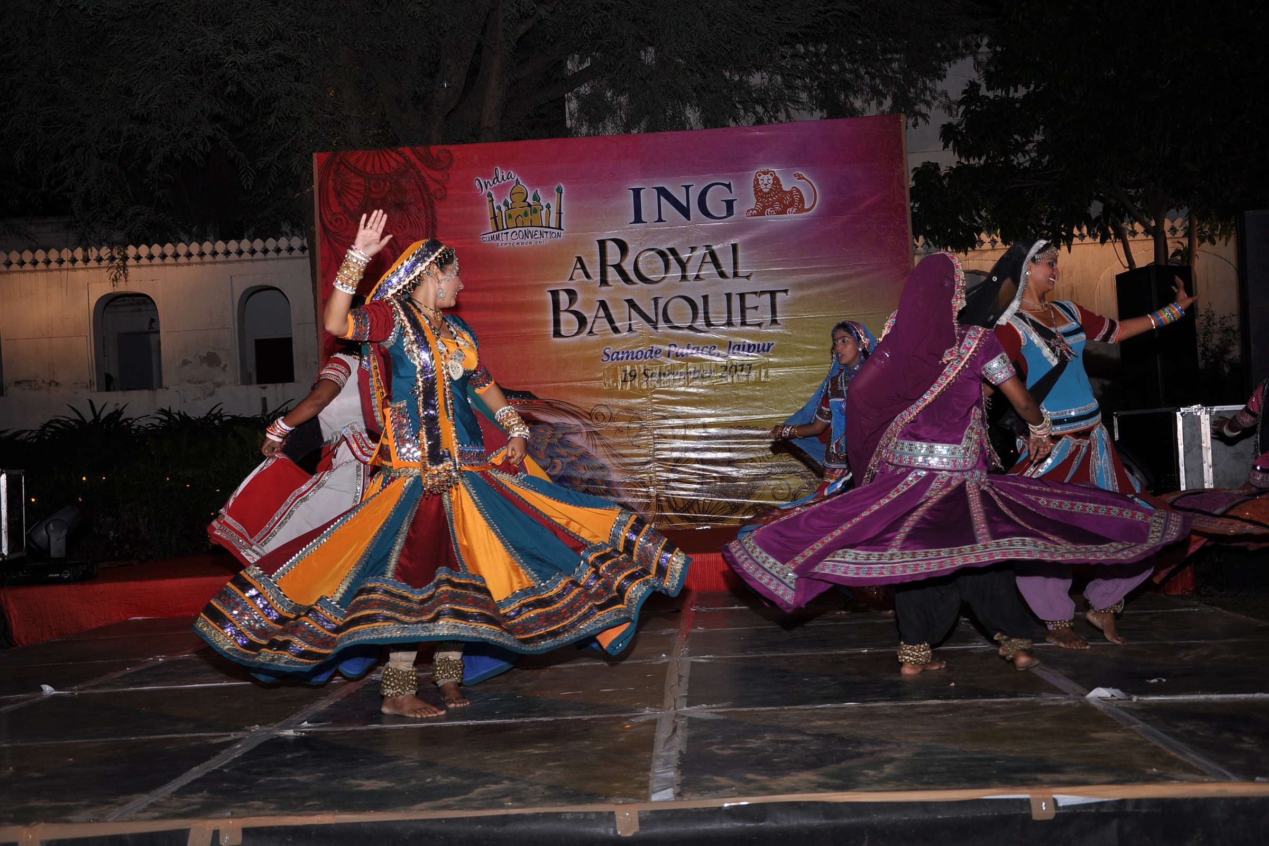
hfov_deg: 46.4
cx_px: 634
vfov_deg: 31.9
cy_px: 423
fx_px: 1480
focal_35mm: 42
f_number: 5.6
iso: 200
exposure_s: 1/125
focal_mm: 28
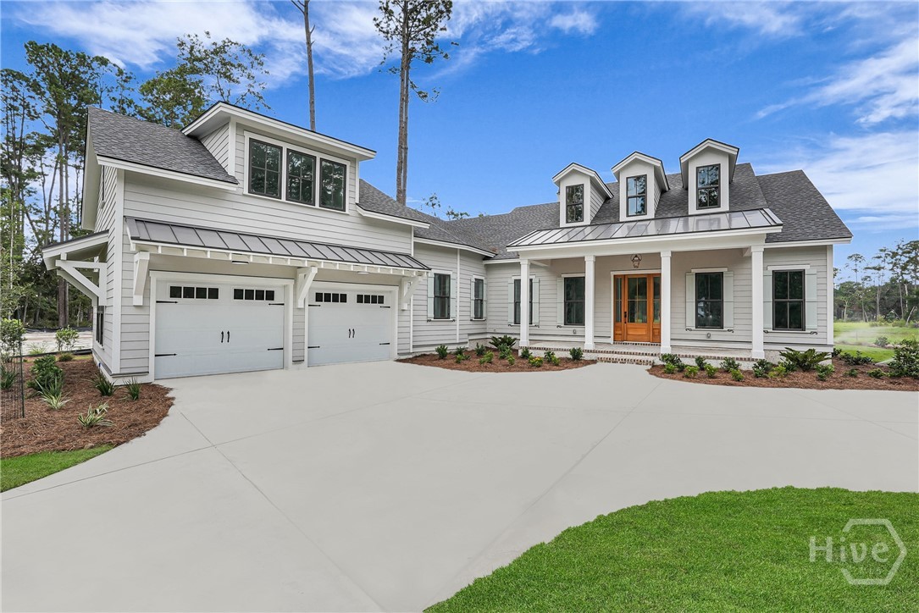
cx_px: 460
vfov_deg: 73.8
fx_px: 409
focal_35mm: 16
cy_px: 306
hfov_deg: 96.7
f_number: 9
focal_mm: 16
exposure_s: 1/800
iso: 320
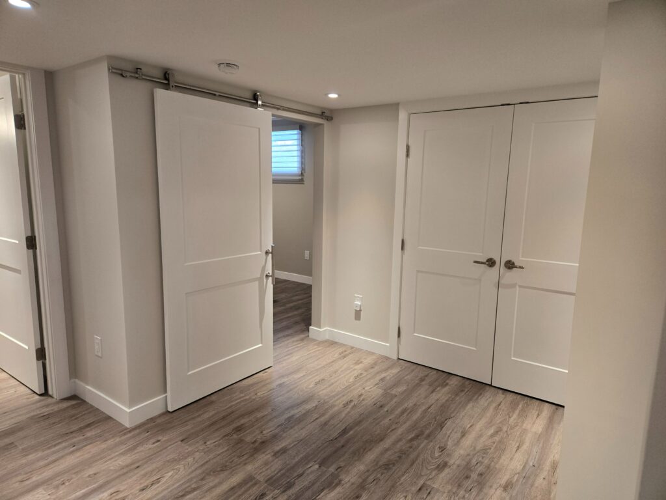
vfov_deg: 58.9
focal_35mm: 23
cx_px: 333
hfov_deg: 73.9
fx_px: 443
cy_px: 250
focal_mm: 5.4
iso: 200
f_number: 1.8
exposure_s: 1/120
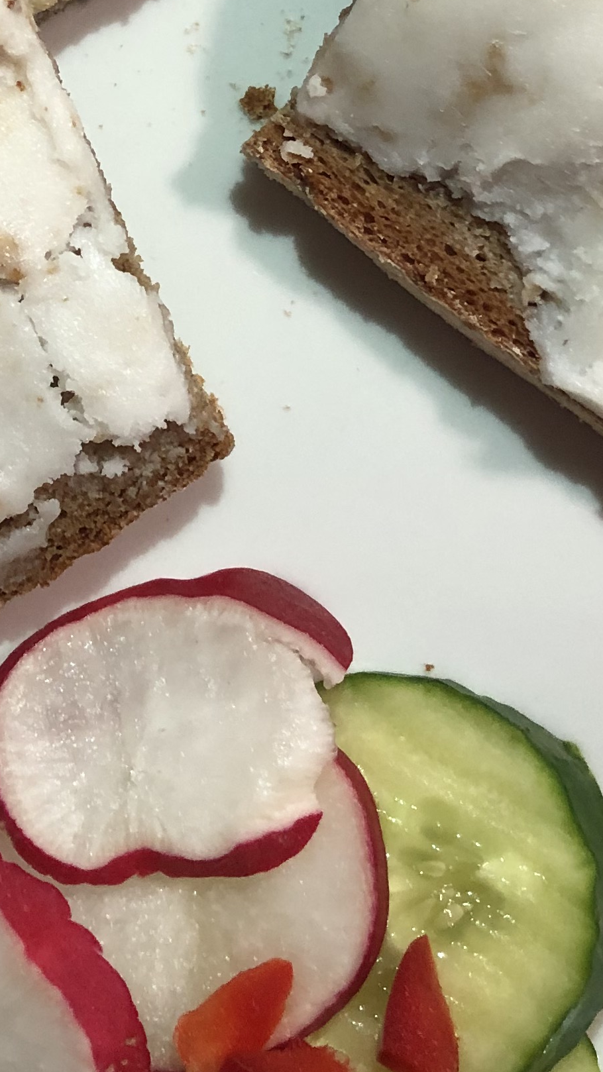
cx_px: 220
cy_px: 85
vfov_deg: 26.8
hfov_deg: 15.9
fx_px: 2161
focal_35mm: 76
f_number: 1.8
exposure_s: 1/30
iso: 32
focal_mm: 3.99
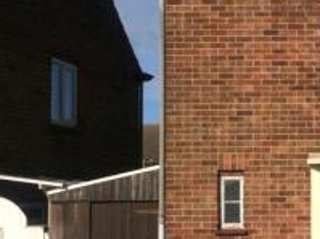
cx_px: 409
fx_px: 813
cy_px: 160
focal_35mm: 88
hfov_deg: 20.5
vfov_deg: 16.7
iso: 40
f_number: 2.2
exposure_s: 1/3425
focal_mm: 4.12
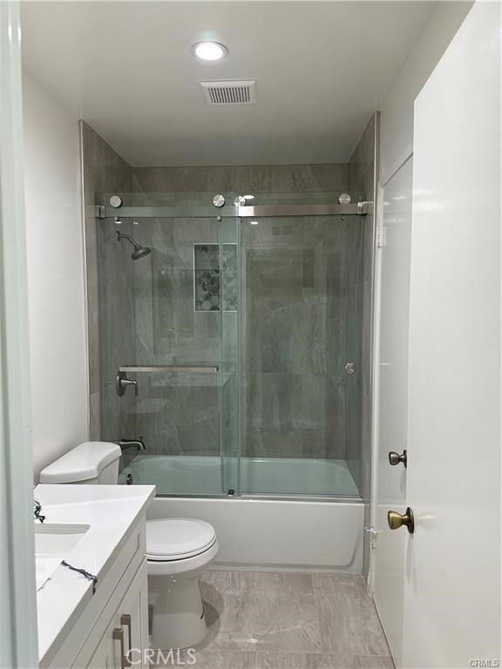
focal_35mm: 24
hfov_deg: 56.8
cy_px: 334
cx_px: 251
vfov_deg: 71.6
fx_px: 464
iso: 160
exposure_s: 1/120
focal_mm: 6.86
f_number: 1.78
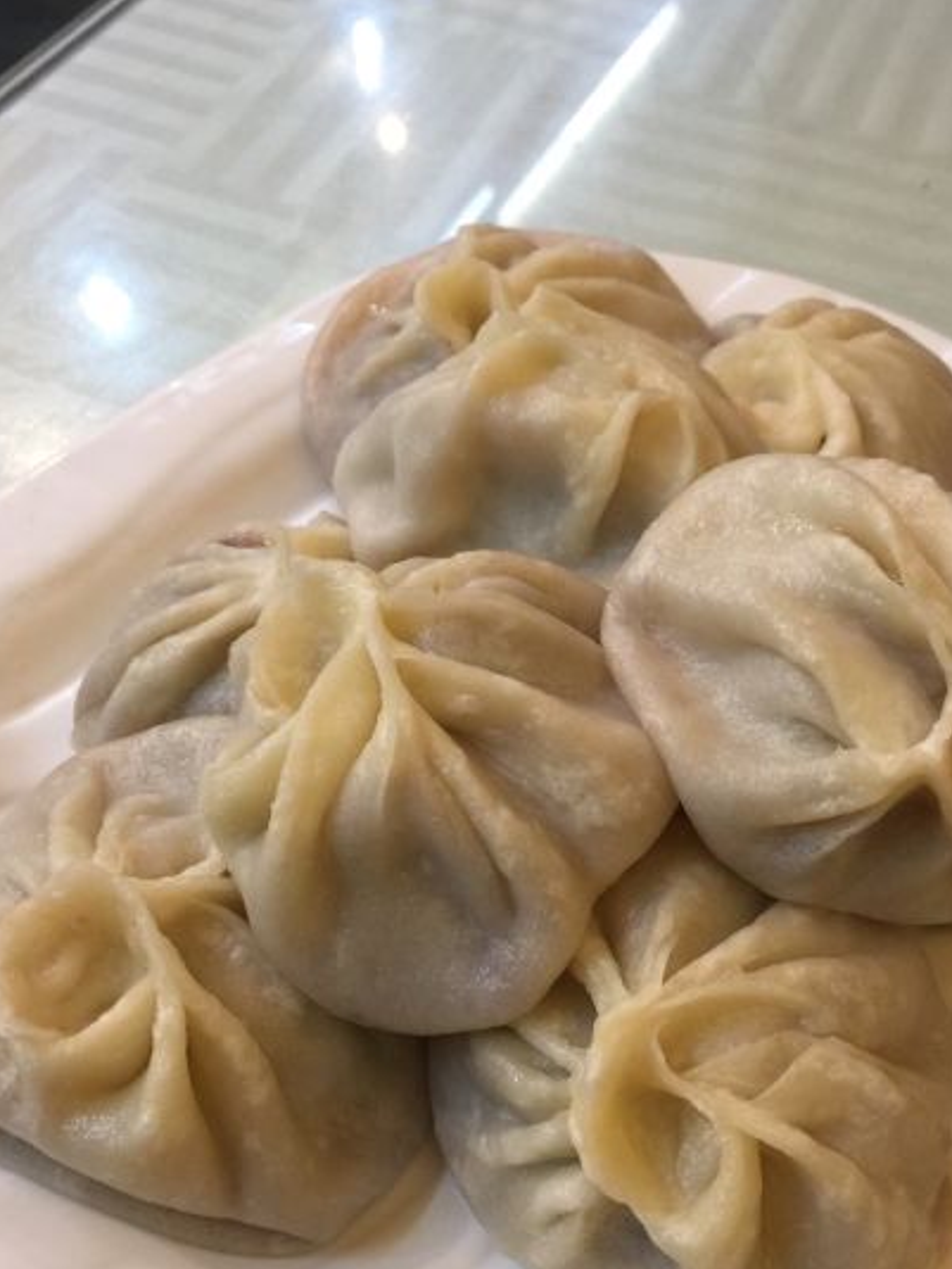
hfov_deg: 37.6
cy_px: 734
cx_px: 561
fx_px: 1392
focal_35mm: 38
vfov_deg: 48.8
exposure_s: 1/17
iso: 64
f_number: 2.2
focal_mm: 4.15
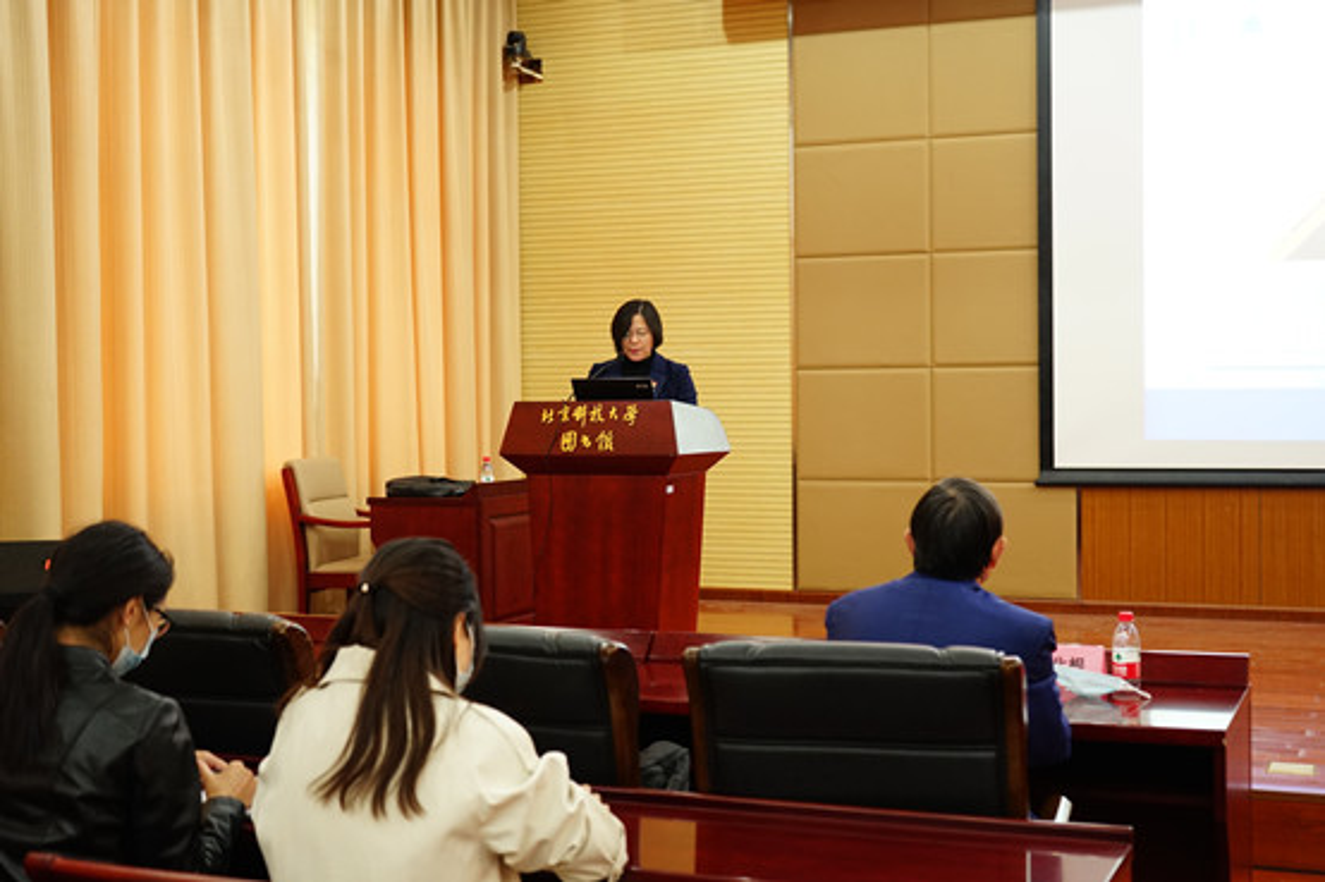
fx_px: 1729
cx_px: 662
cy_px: 441
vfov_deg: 28.6
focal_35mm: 47
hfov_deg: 41.9
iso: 1250
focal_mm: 47
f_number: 4.5
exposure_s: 1/15
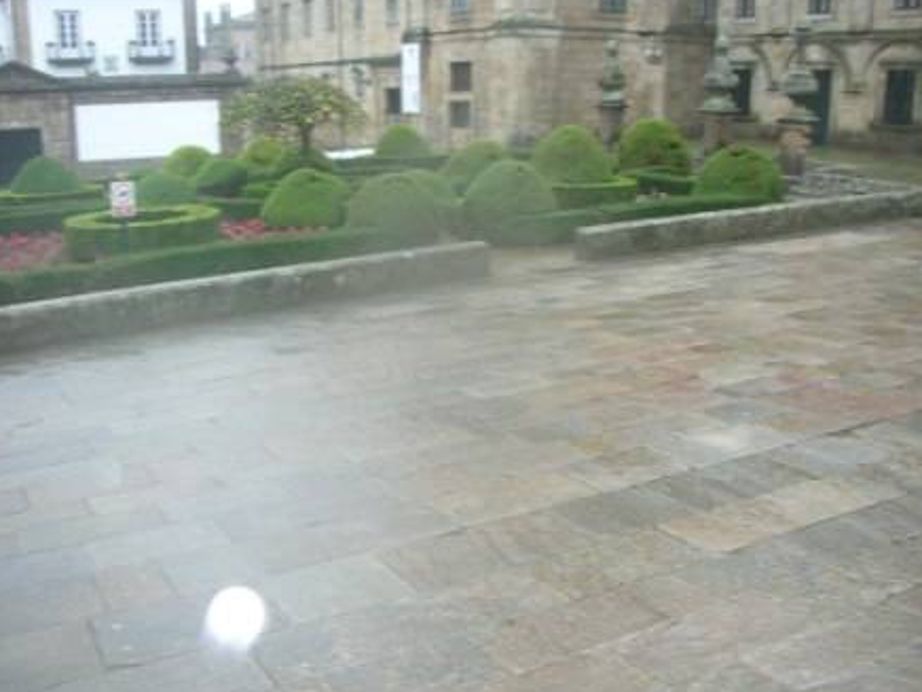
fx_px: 959
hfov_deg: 51.4
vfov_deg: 39.7
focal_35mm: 36
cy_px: 345
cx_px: 467
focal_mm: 5.8
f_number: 3
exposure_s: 1/30
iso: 65
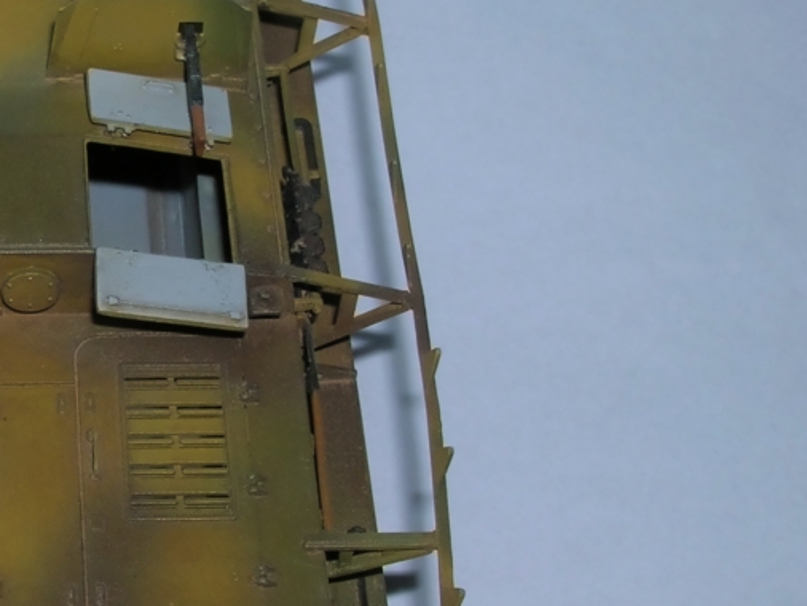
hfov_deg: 20.5
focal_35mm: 93
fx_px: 2169
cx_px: 43
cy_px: 340
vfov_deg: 15.9
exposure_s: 1/60.1
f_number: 5.4
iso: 50
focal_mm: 7.7
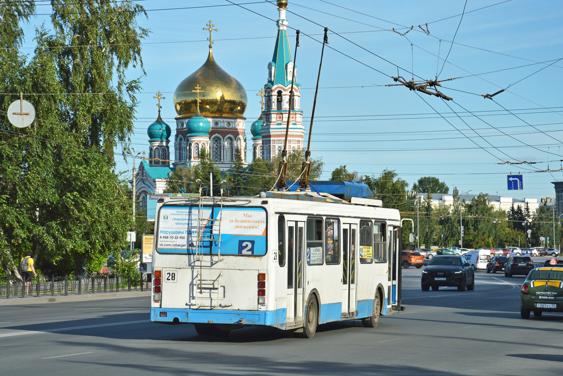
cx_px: 282
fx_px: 1642
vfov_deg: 13.0
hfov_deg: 19.5
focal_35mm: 105
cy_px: 188
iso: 100
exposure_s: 1/500
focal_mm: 70
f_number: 7.1
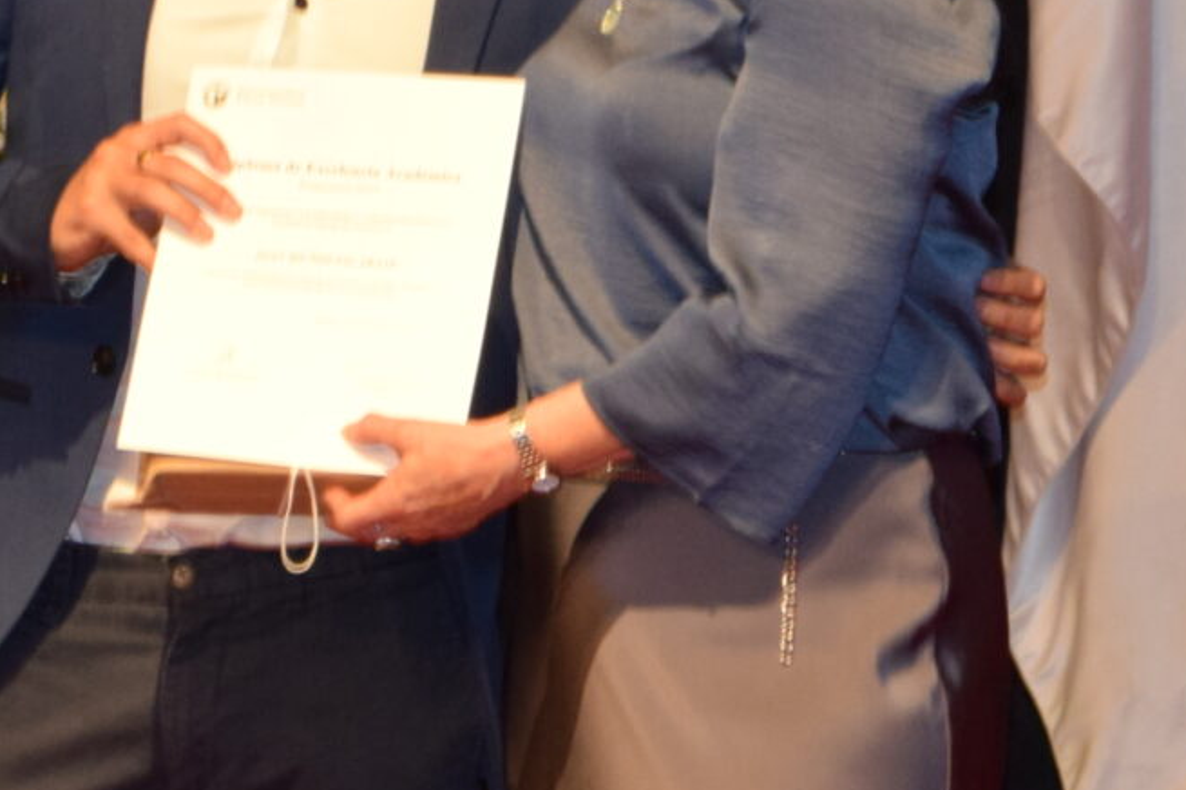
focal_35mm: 528
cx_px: 489
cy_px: -57
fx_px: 17385
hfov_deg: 3.9
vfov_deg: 2.6
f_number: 5.3
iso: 800
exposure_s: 1/60
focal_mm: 90
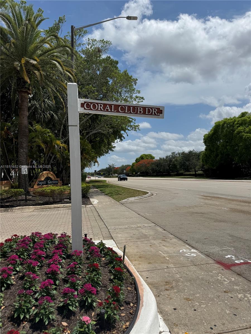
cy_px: 167
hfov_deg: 56.8
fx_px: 232
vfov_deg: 71.6
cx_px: 126
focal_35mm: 24
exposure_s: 1/12346
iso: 80
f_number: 1.78
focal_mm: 6.76
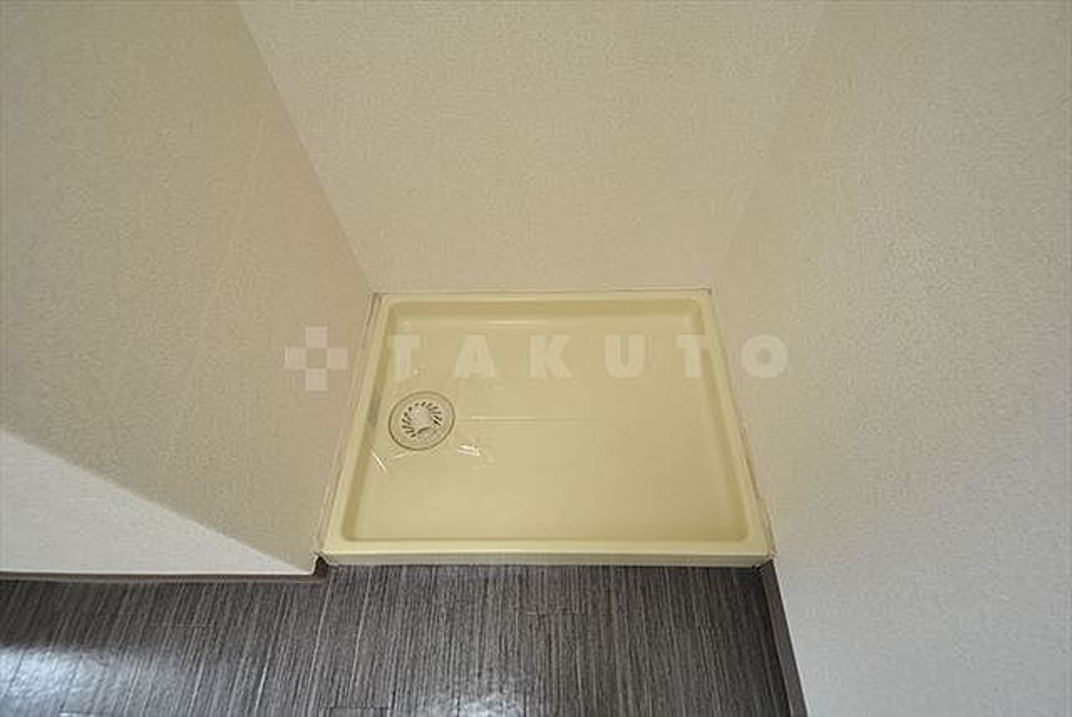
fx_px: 492
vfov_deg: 72.2
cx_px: 536
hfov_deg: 94.9
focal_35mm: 16
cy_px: 358
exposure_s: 1/30
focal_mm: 11
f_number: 4.8
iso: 900
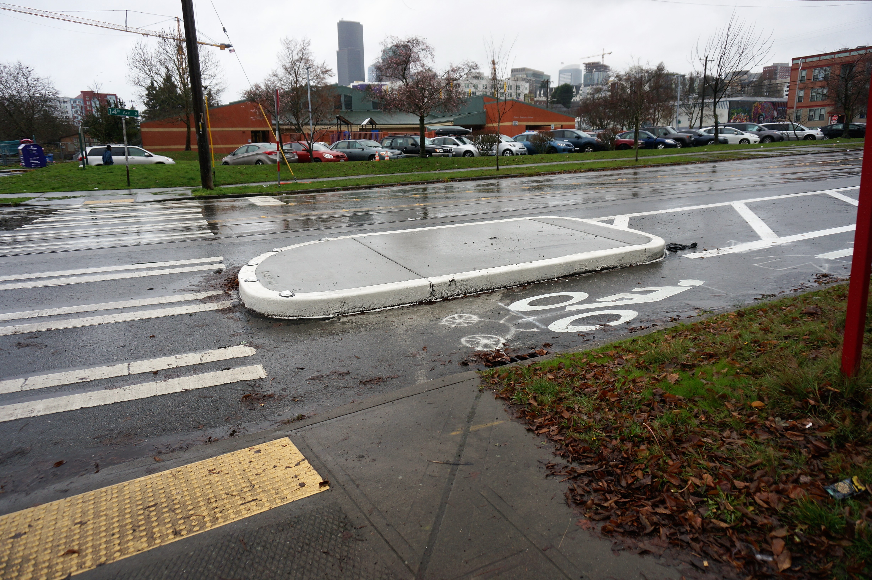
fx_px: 581
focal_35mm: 24
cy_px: 290
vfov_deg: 53.0
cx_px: 436
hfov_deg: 73.8
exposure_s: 1/160
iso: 100
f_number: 4
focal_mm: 16
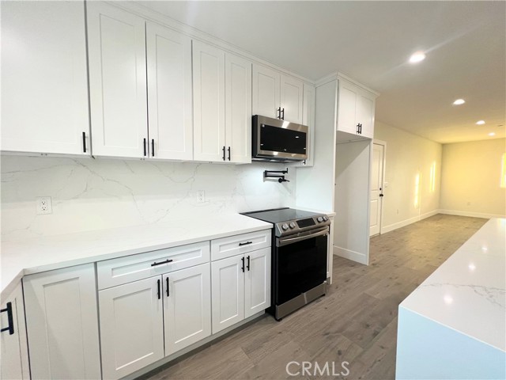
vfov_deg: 89.9
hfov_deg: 106.2
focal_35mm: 13
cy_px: 190
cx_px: 253
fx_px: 190
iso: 200
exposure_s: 1/120
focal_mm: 1.57
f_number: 1.8
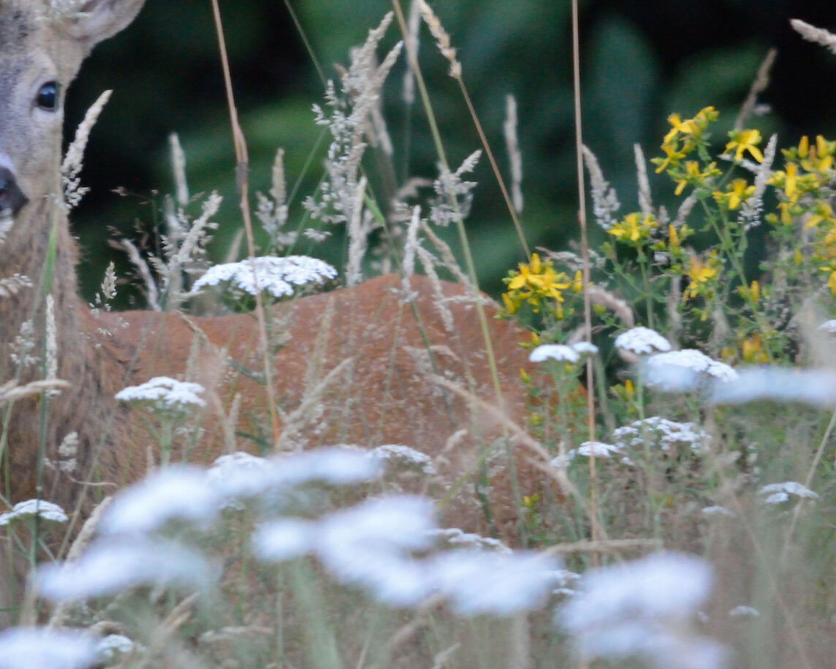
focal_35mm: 883
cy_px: 183
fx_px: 21851
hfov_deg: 2.2
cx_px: 106
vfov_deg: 1.8
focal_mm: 300
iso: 3200
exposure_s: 1/25
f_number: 5.6
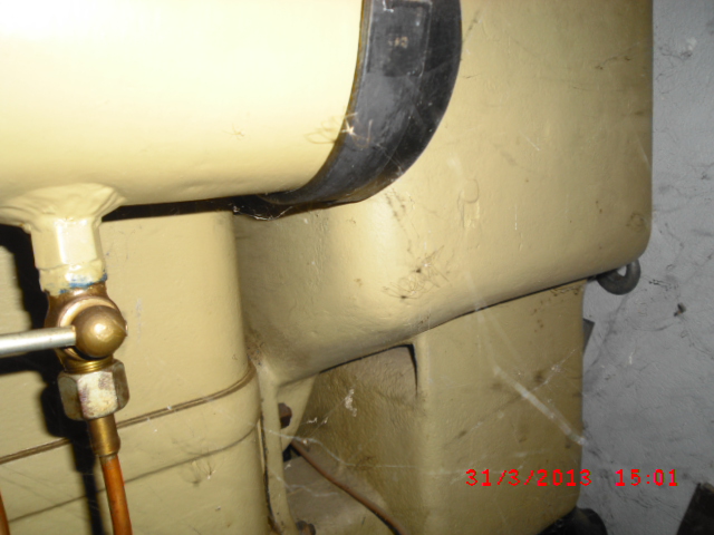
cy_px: 268
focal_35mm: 28
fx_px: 578
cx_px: 357
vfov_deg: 49.7
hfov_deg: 63.4
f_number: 2.6
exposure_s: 1/60
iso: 64
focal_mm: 4.65
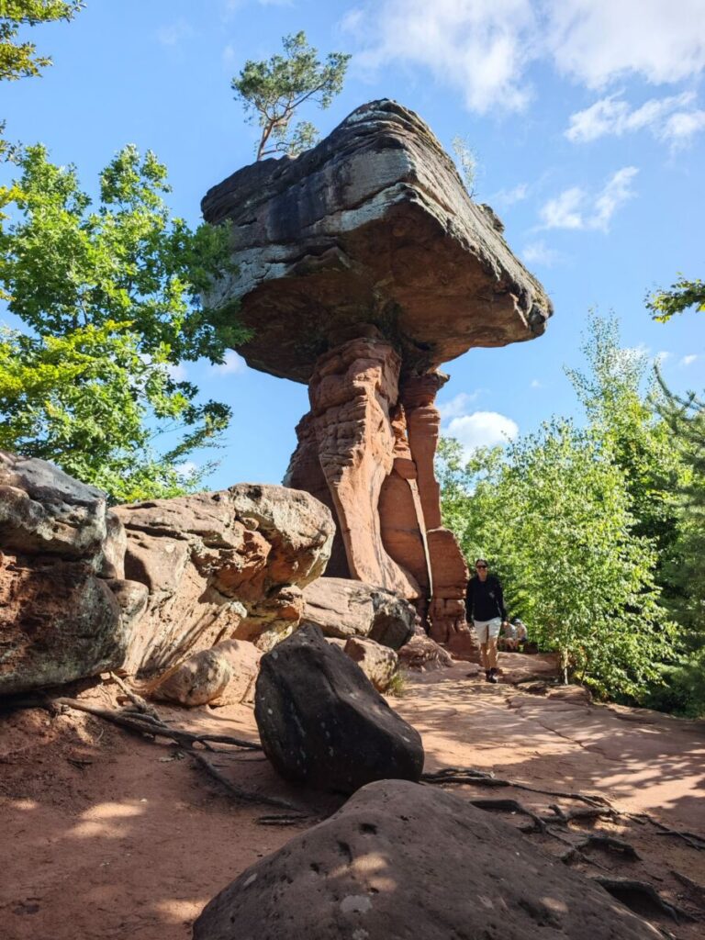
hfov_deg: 58.9
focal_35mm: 23
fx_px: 625
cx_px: 352
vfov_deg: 73.9
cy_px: 470
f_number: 2
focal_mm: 8.72
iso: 50
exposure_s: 1/205
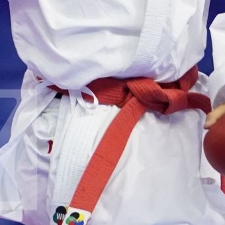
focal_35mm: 1218
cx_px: -24
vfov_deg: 1.4
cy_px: -85
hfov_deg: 1.4
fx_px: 8957
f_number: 2.8
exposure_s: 1/1000
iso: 5000
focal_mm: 181
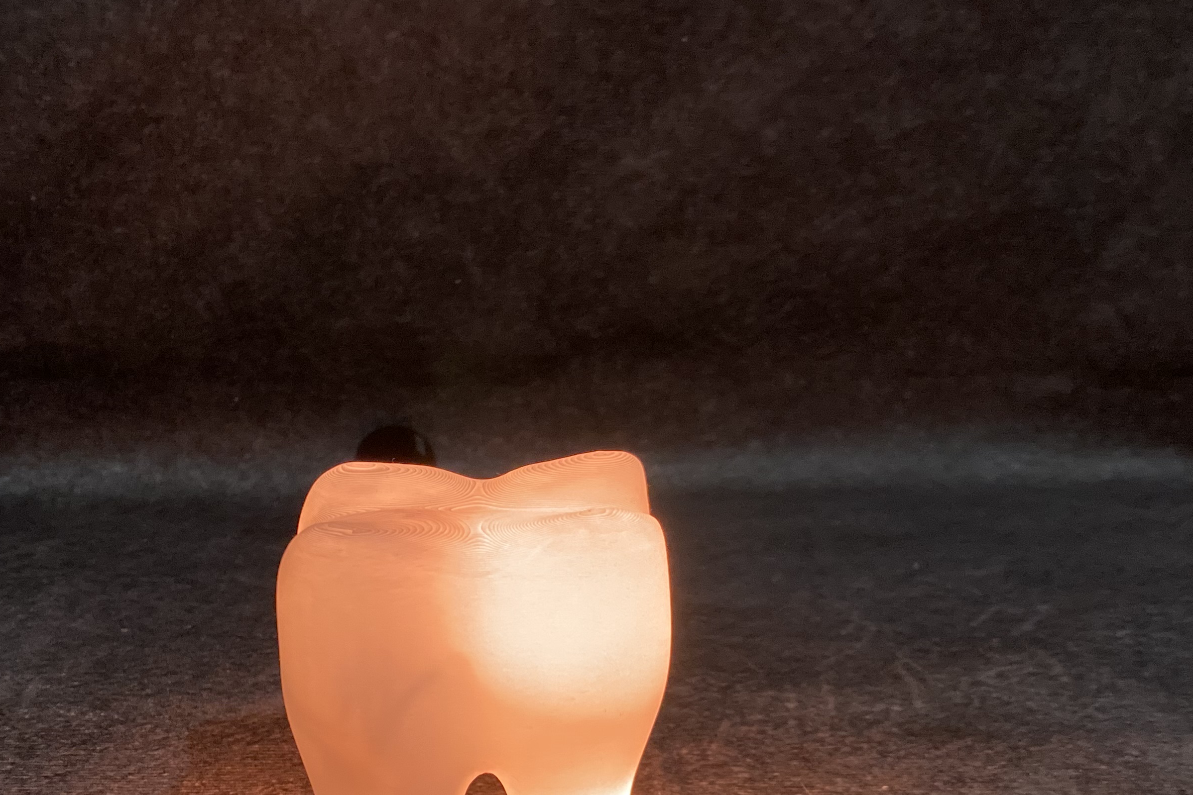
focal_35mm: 49
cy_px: 620
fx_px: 1624
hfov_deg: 40.2
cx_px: 503
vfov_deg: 27.1
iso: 500
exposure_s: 1/30
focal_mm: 3.99
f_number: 1.8
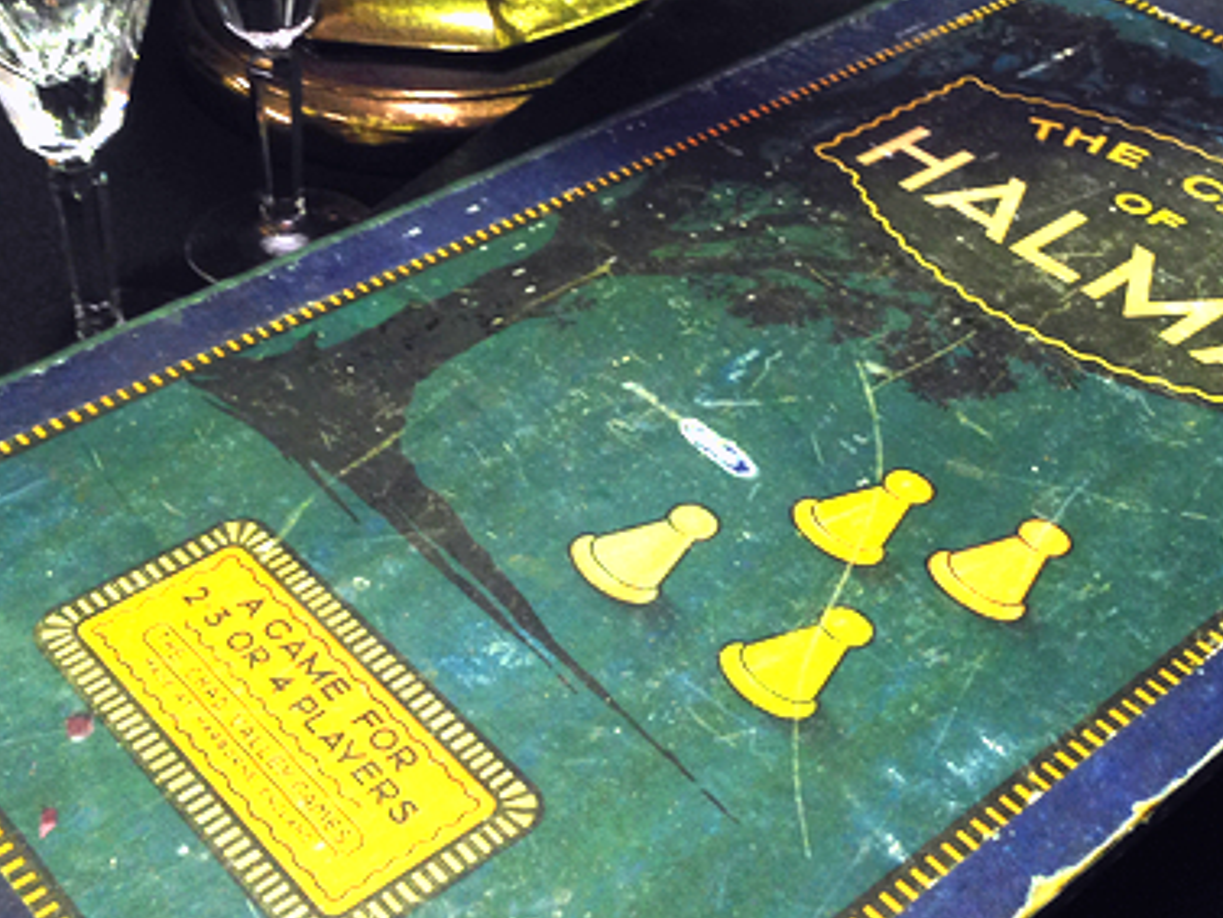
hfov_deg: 34.3
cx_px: 665
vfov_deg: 25.9
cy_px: 263
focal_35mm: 56
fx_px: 1979
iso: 100
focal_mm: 4.13
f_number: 2.4
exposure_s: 1/20
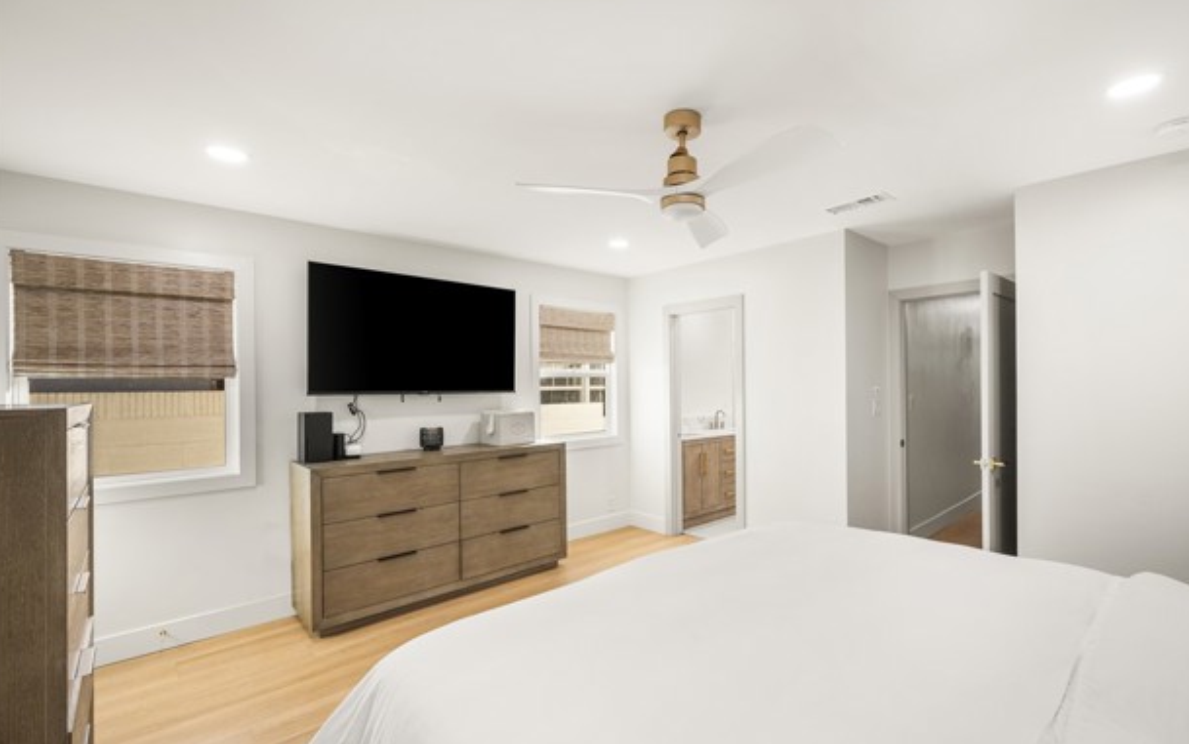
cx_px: 615
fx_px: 486
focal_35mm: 15
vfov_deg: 74.7
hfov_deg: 101.4
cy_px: 399
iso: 100
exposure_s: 1/13
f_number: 6.3
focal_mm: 14
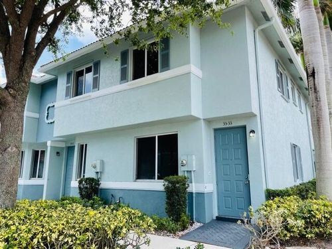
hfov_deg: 67.3
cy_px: 124
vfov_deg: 53.1
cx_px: 166
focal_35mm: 26
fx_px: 249
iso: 32
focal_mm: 4.2
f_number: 1.6
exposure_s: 1/801
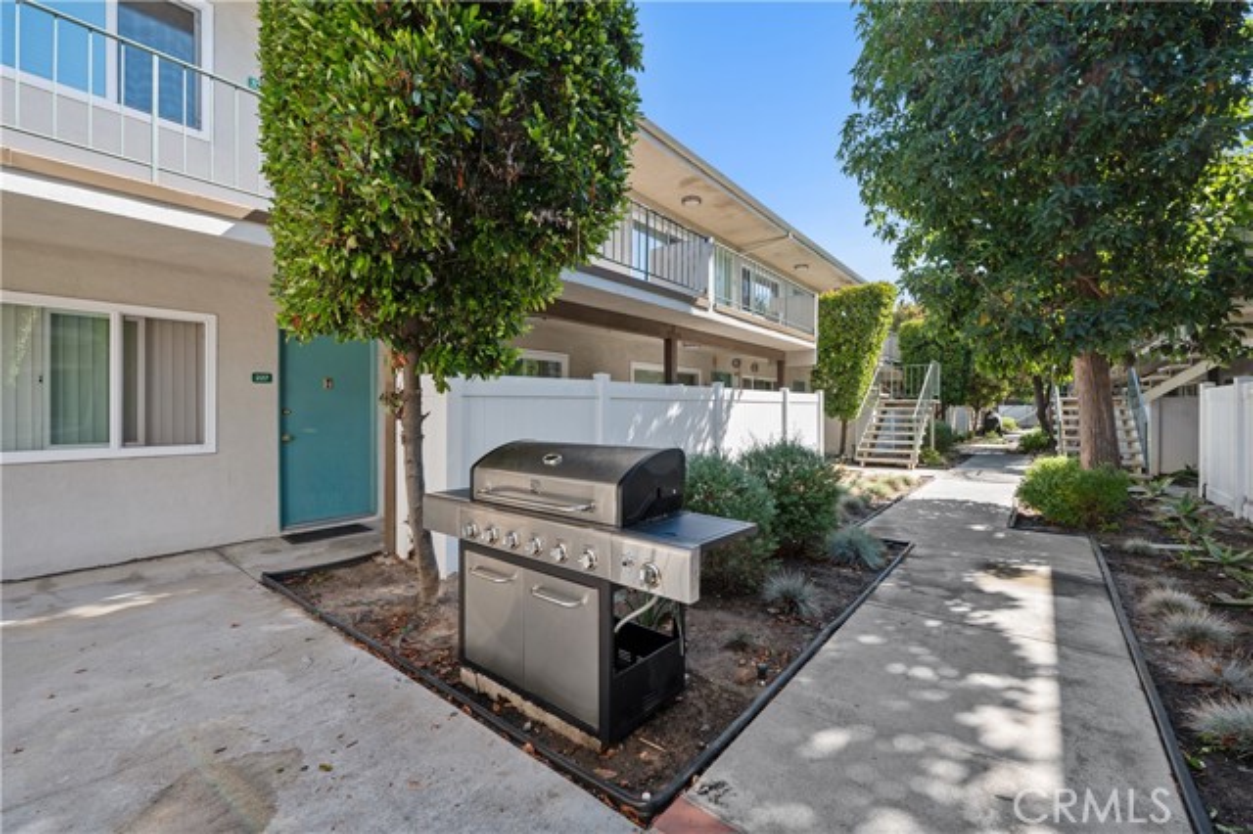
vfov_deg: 81.1
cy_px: 417
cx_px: 626
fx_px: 487
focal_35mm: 14
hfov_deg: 104.3
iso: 100
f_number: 9
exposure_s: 1/50
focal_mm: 14
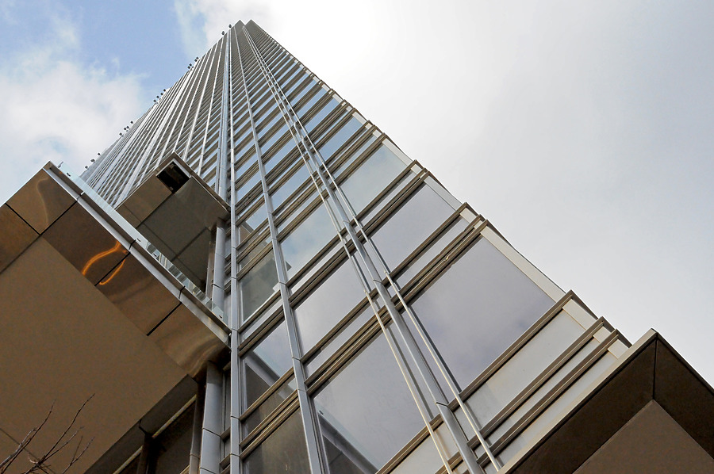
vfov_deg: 25.0
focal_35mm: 54
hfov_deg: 36.9
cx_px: 357
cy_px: 237
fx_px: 1070
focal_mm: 36
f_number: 11
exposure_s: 1/1600
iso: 3200
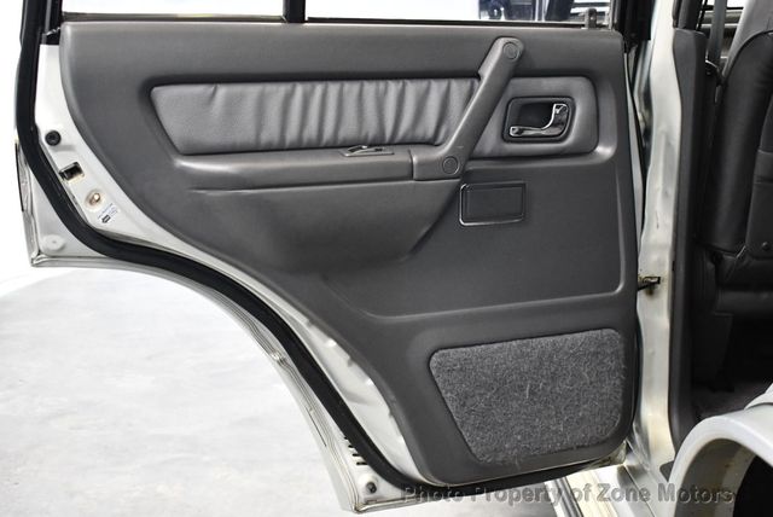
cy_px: 258
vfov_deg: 28.1
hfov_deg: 41.1
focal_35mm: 48
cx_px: 386
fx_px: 1032
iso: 3200
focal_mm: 24
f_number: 3.8
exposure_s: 1/100
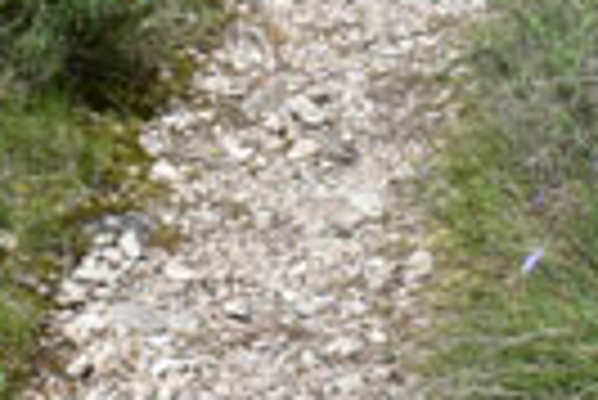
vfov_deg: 5.9
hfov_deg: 9.1
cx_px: 94
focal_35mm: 226
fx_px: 3758
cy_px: -510
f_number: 20
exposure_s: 1/200
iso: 400
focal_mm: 20
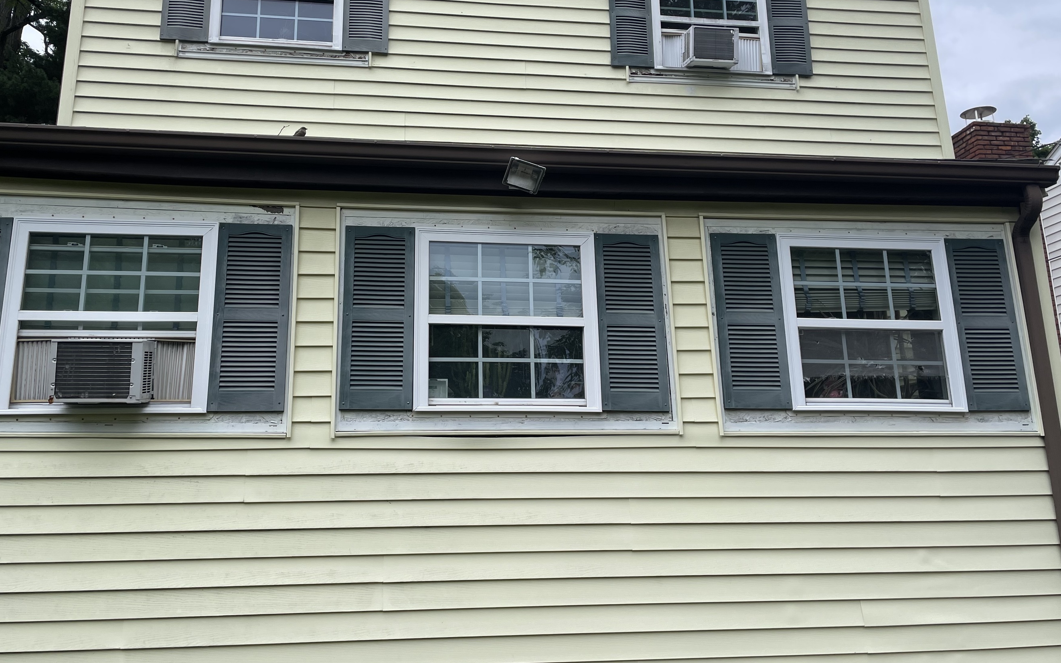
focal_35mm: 32
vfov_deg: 39.2
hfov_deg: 59.6
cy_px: 258
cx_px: 482
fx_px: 925
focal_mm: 4.2
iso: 32
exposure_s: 1/716
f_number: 1.6
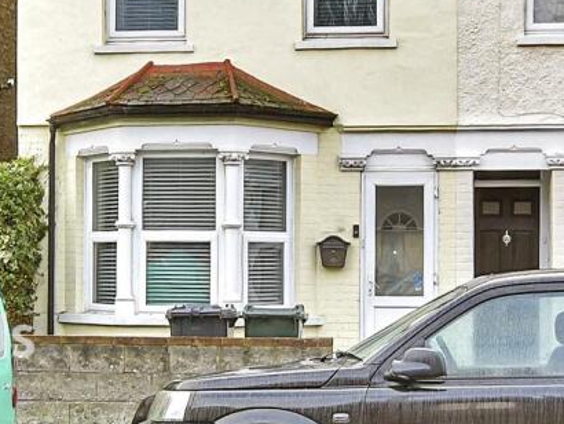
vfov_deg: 36.2
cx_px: 260
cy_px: 12
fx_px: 587
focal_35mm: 36
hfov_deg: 51.3
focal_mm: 10
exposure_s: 1/30
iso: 200
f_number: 8
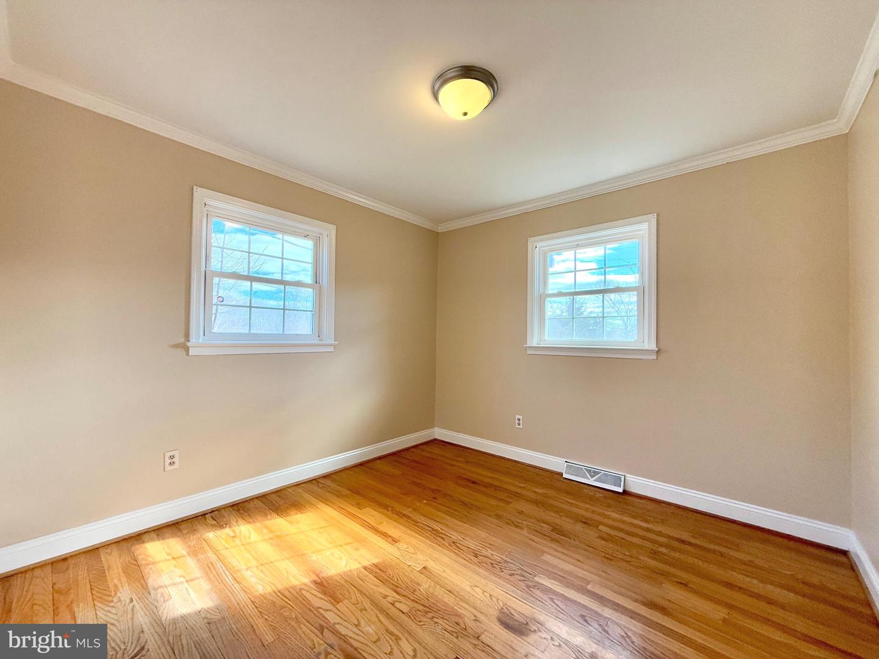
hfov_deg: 102.1
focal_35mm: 14
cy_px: 330
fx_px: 356
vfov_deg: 85.7
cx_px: 440
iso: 125
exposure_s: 1/120
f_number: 2.2
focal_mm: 2.22
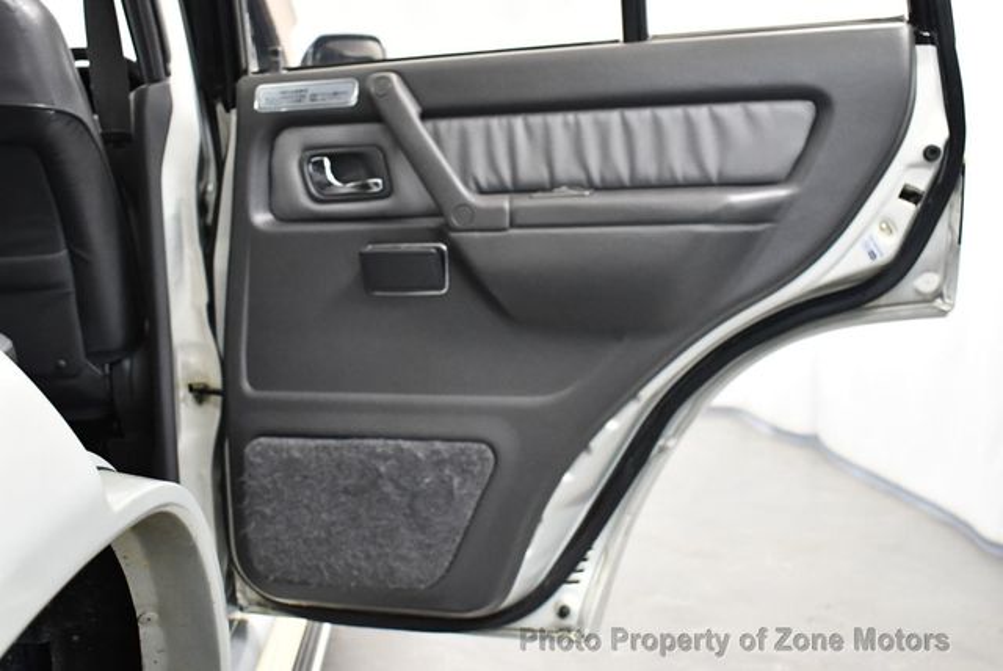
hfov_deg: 48.4
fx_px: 1115
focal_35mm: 40
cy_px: 336
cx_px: 502
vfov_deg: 33.5
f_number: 3.8
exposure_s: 1/100
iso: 3200
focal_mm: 20
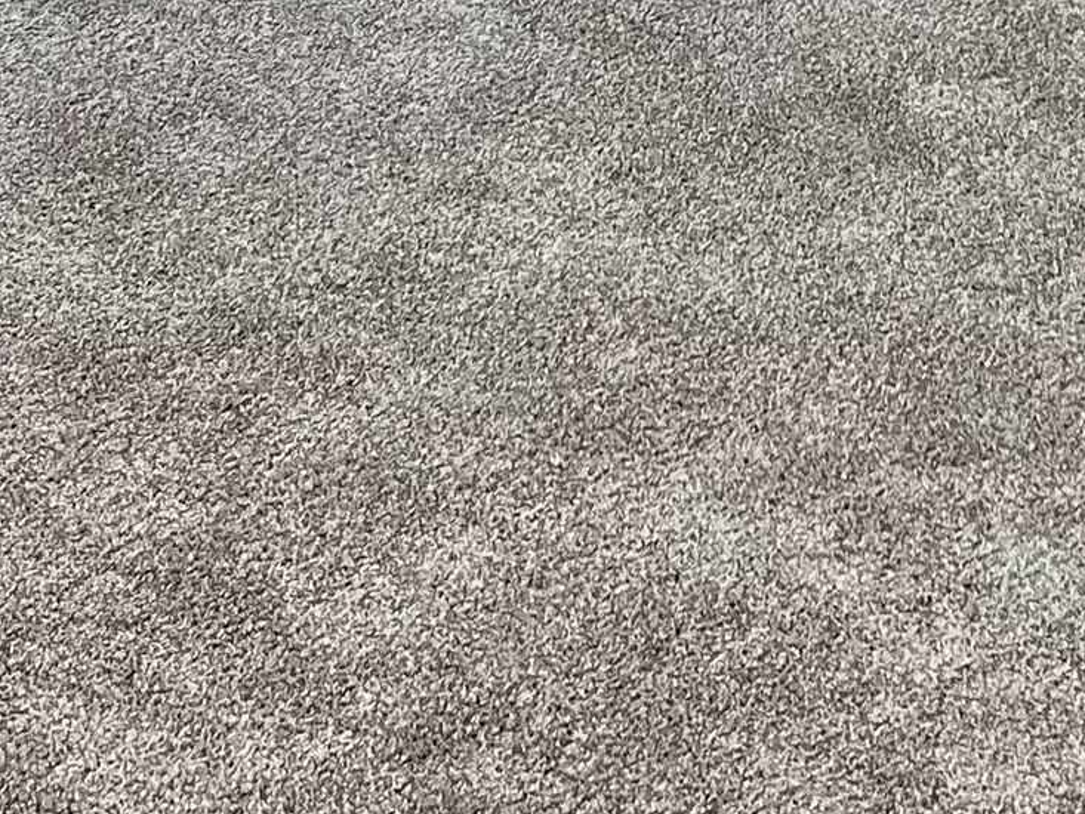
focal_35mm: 109
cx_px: 912
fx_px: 3417
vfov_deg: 12.0
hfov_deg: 17.8
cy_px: -841
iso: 125
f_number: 1.5
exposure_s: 1/120
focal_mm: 5.7
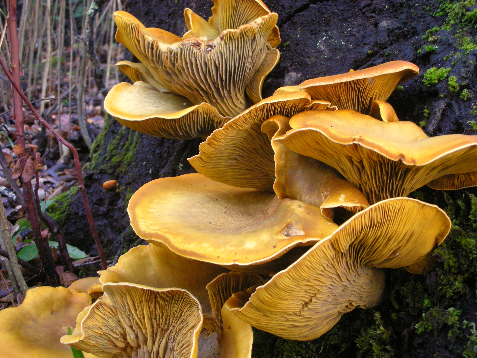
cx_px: 238
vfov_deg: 24.0
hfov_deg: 31.7
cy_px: 179
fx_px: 841
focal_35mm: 61
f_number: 3.7
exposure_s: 1/17.2
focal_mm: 10.1
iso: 200
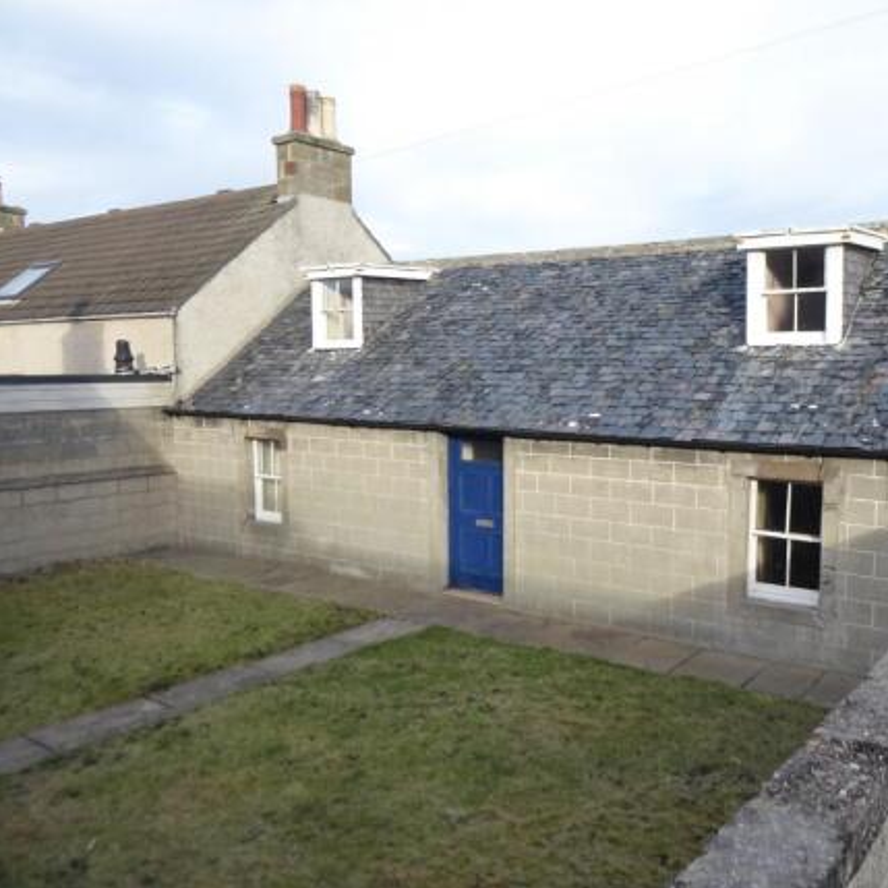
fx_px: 871
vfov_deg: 54.0
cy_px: 448
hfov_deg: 52.9
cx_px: 599
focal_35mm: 30
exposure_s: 1/250
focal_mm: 4.3
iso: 125
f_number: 3.3
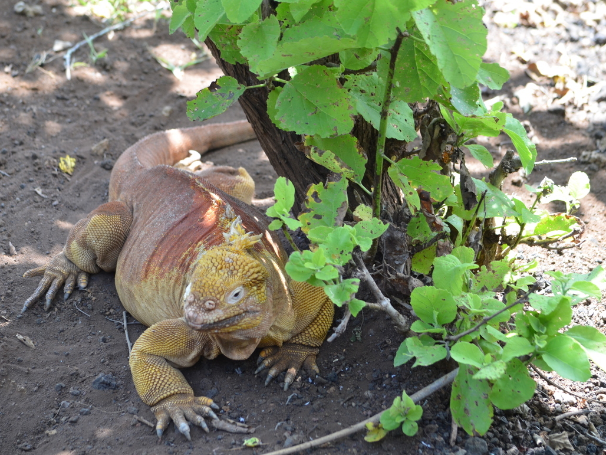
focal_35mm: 190
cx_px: 285
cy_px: 227
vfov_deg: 7.8
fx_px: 3326
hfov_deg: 10.4
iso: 400
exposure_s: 1/125
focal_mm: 116
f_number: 5.6
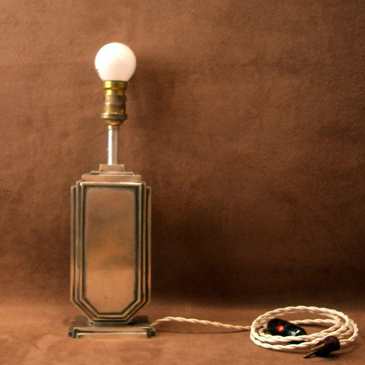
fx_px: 585
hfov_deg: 34.7
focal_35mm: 49
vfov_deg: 34.7
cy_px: 177
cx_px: 182
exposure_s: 1/40
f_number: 2.8
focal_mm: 6.8
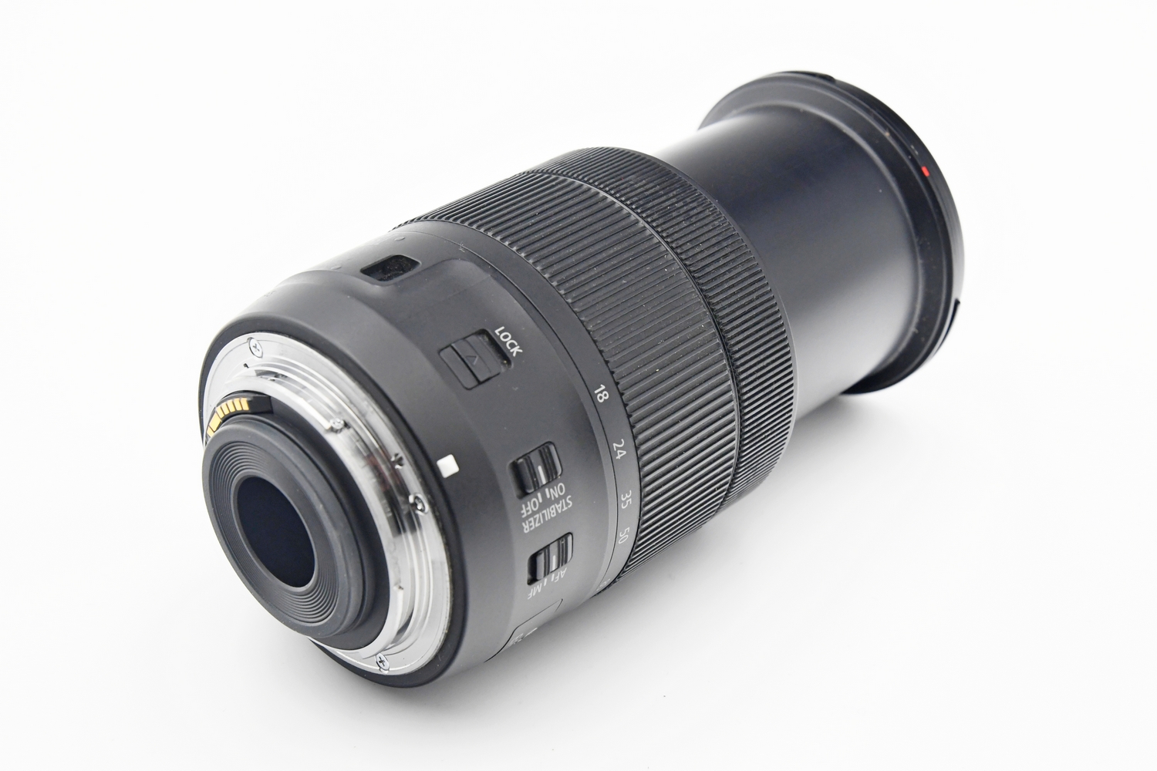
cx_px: 578
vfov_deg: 21.6
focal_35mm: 63
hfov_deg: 31.9
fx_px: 2025
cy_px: 386
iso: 1600
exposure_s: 1/100
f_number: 8
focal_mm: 42
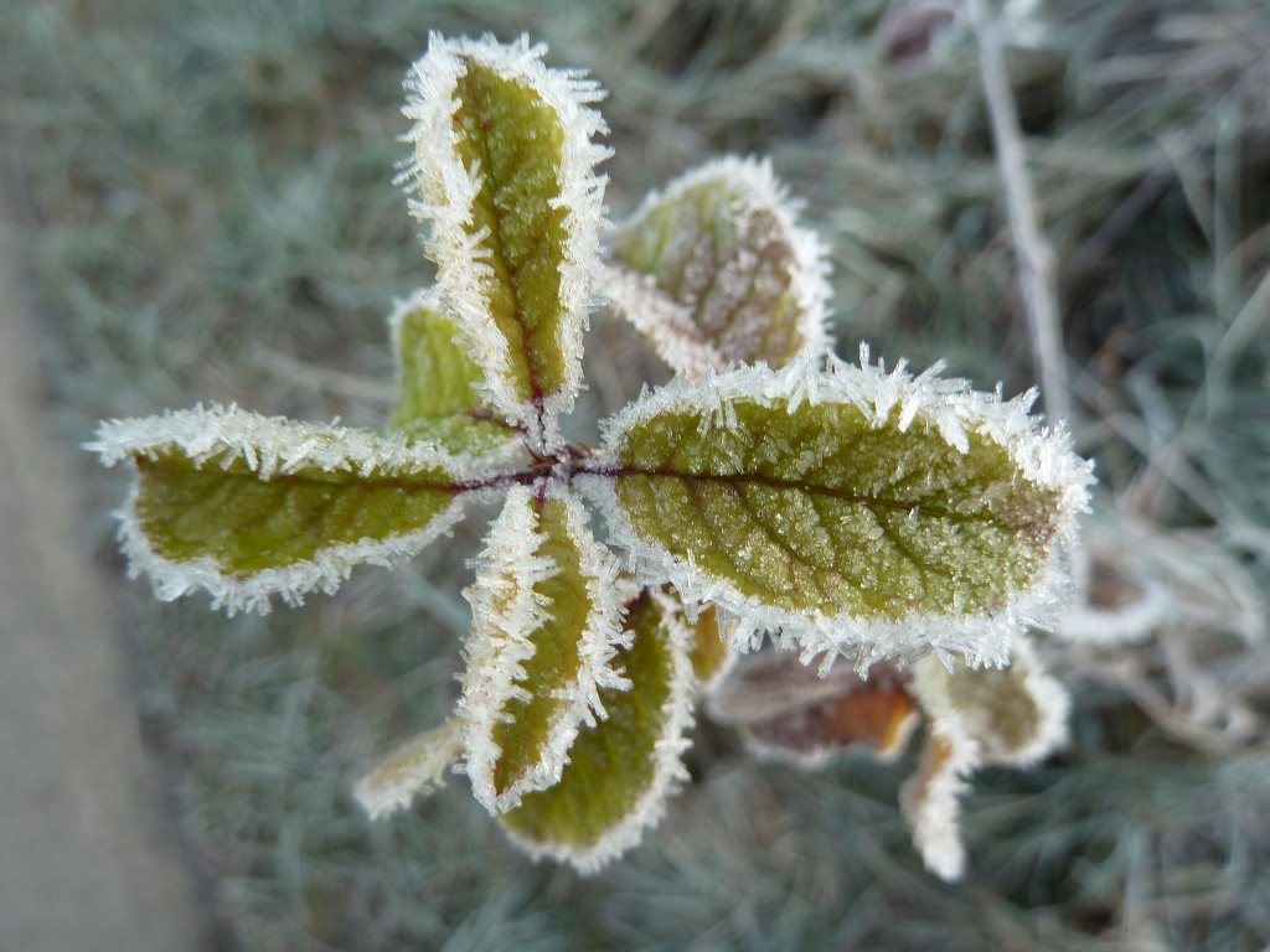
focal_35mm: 25
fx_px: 917
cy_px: 476
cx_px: 635
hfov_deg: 69.4
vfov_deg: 54.9
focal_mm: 4.1
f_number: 3.3
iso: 100
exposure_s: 1/30
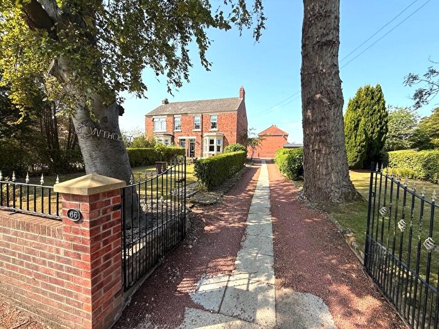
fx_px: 178
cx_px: 220
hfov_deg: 102.1
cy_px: 164
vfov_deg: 85.7
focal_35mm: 14
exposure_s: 1/841
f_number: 2.2
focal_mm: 2.22
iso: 50
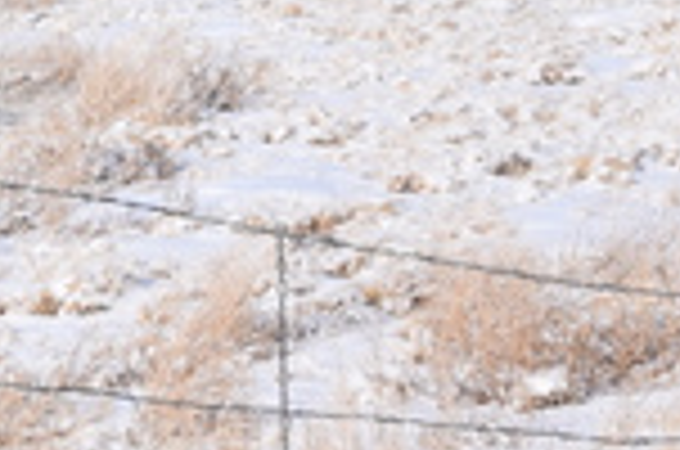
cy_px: -308
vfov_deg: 4.4
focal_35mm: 306
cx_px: -698
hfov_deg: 6.5
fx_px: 5768
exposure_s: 1/640
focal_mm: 30
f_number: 9
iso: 200
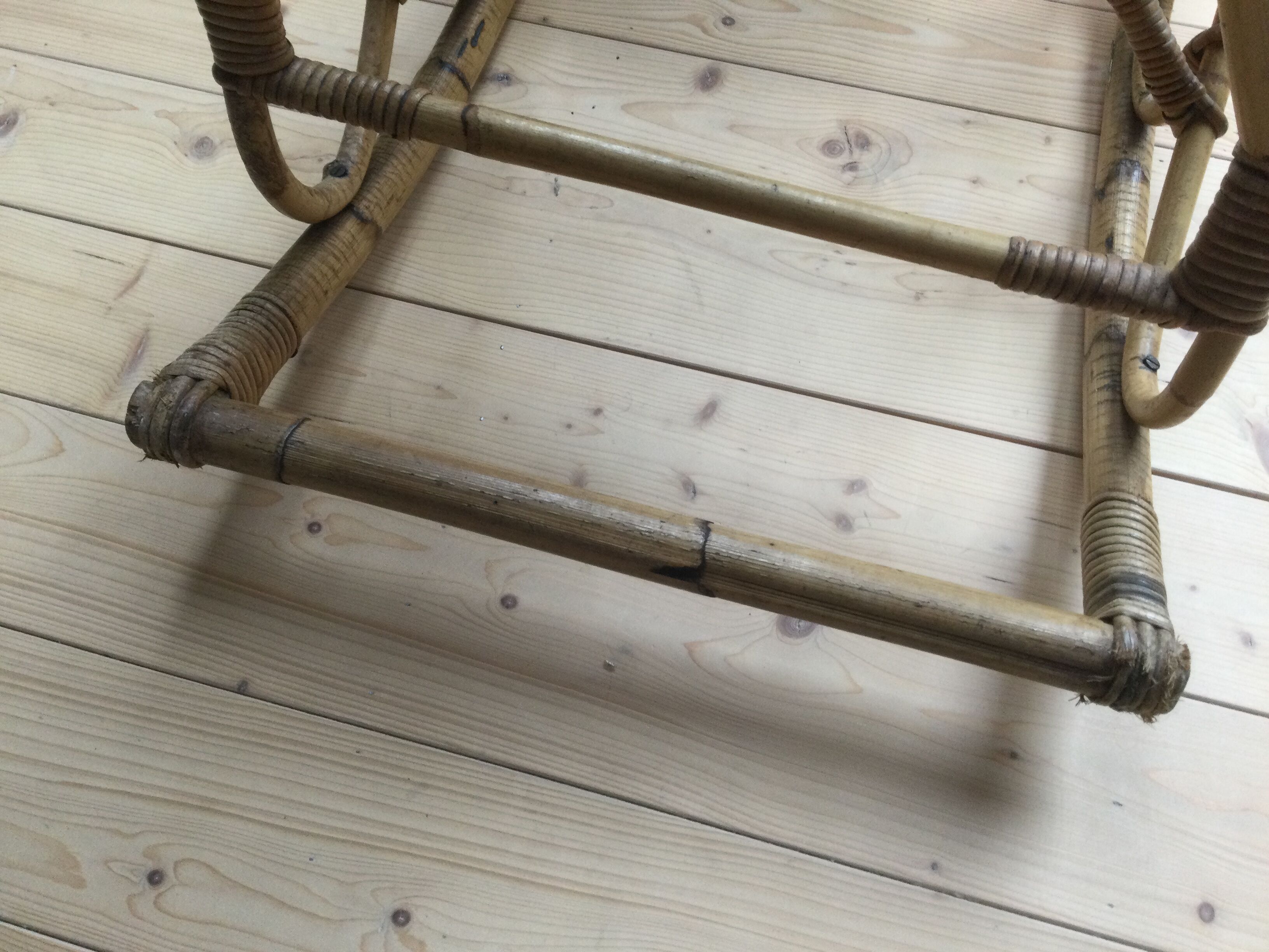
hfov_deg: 58.4
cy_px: 476
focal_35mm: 31
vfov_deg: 45.4
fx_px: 1136
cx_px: 634
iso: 80
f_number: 2.4
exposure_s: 1/33
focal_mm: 3.3
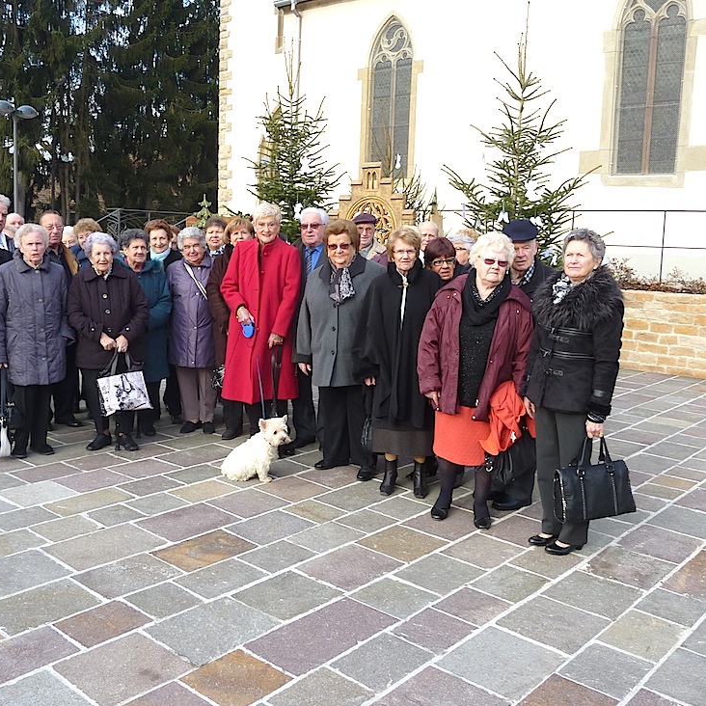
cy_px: 346
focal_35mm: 35
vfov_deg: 47.2
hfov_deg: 47.2
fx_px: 808
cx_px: 318
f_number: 4
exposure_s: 1/160
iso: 80
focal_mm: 4.7
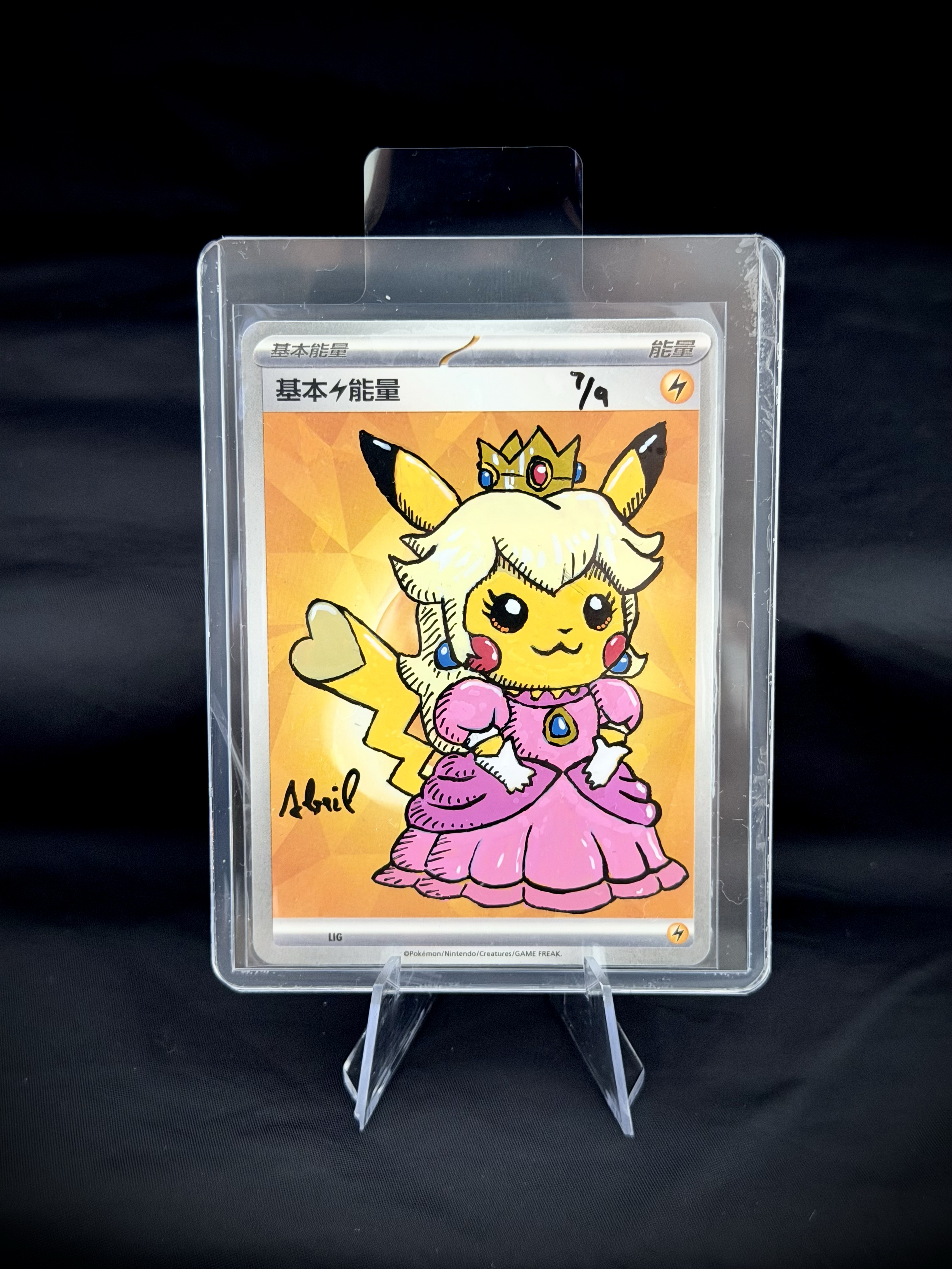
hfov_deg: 30.3
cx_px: 476
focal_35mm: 48
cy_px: 634
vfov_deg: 39.7
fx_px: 1760
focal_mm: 6.76
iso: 320
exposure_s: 1/40
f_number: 1.78
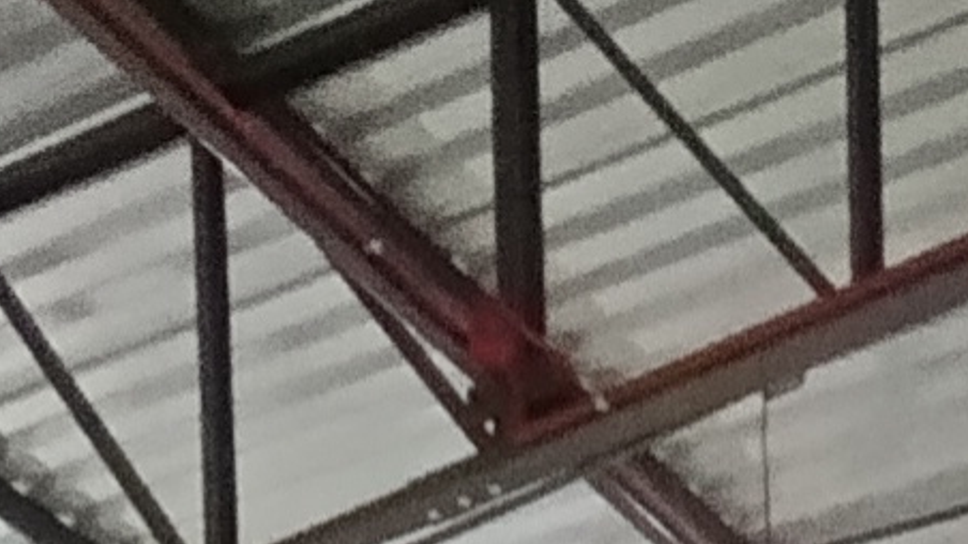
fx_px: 3233
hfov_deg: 17.0
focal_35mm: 126
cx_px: 542
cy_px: 2497
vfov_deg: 6.5
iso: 1250
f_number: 2.2
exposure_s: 1/20
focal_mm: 1.65
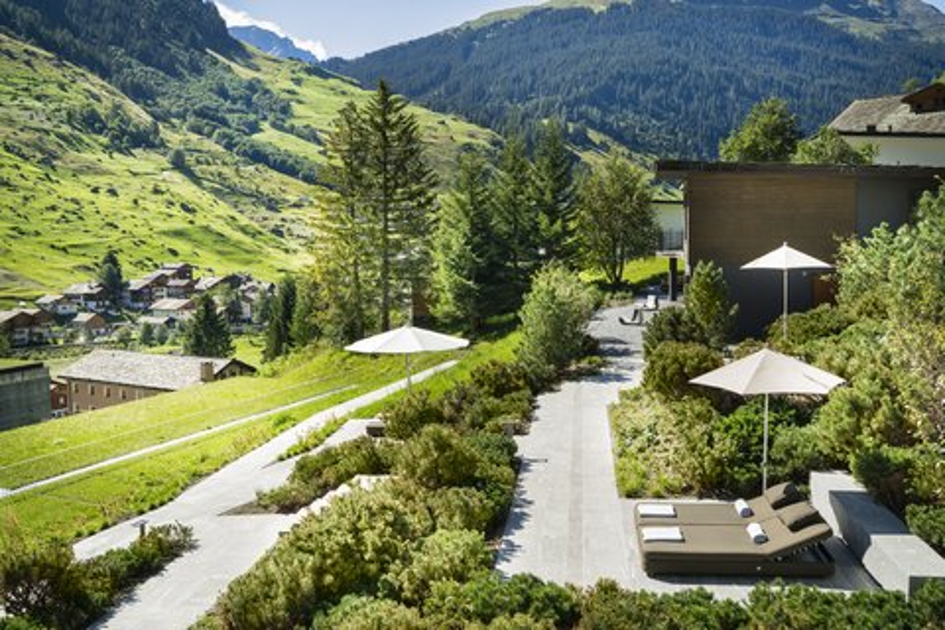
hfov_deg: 54.4
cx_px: 472
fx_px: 919
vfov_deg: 37.9
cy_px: 315
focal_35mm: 35
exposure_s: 1/320
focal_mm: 35
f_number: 7.1
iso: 50
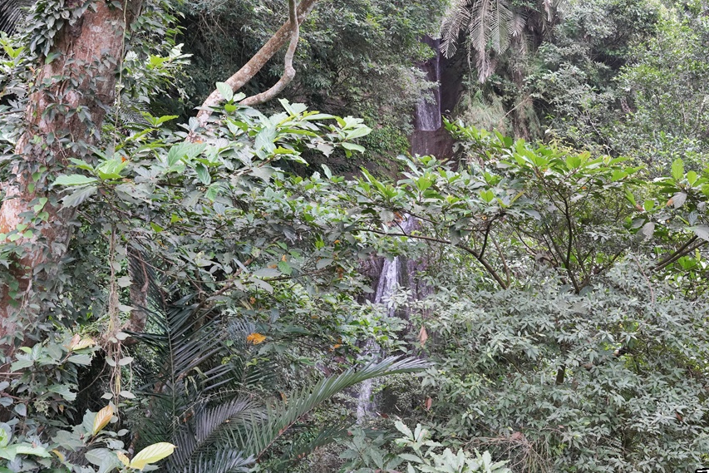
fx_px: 726
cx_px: 393
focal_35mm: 37
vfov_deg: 36.1
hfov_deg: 52.0
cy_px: 230
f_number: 8
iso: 2500
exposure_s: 1/200
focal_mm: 30.7
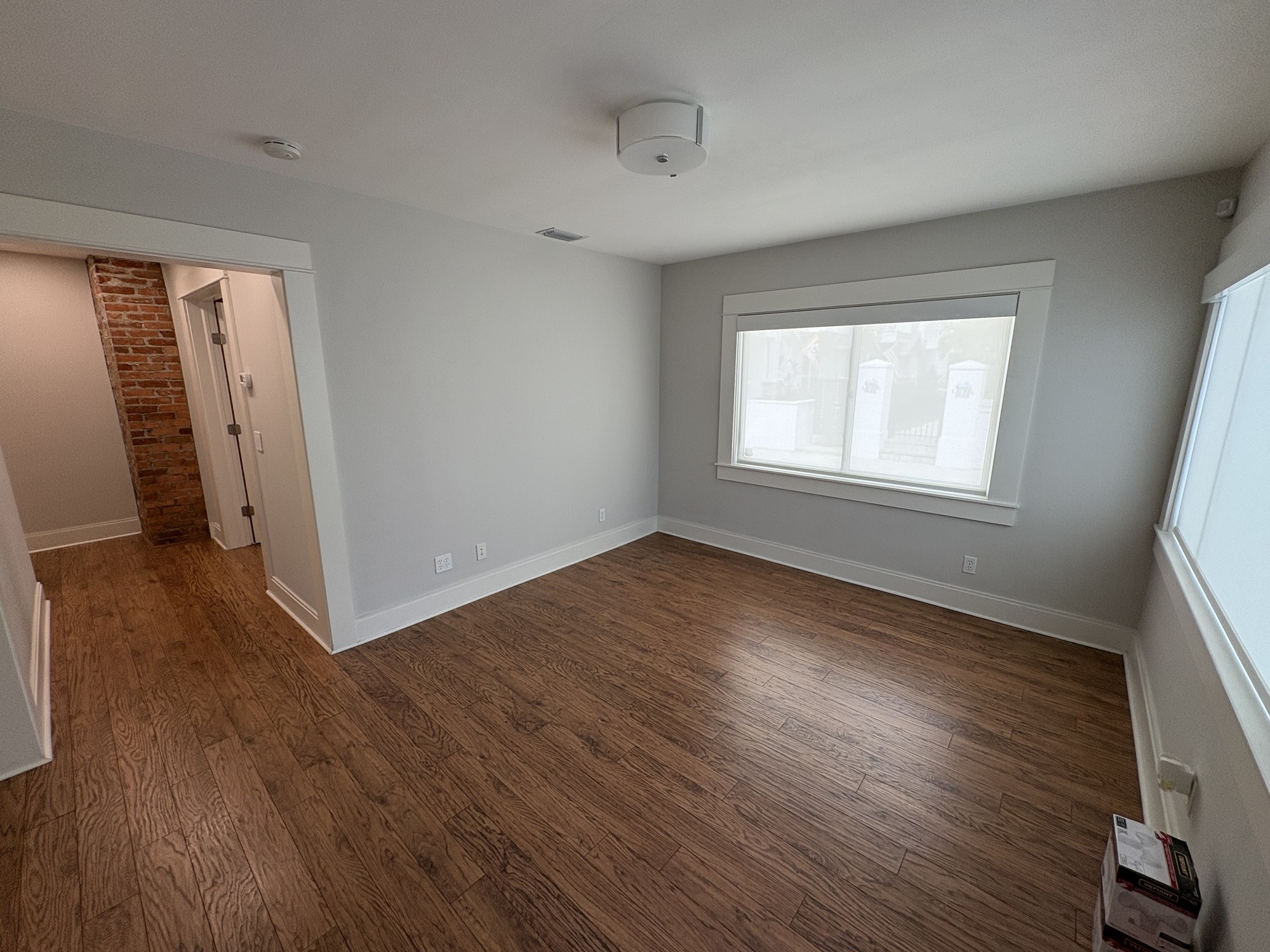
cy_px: 476
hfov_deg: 102.1
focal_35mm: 14
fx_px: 514
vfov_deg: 85.7
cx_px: 635
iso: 80
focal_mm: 2.22
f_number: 2.2
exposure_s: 1/120
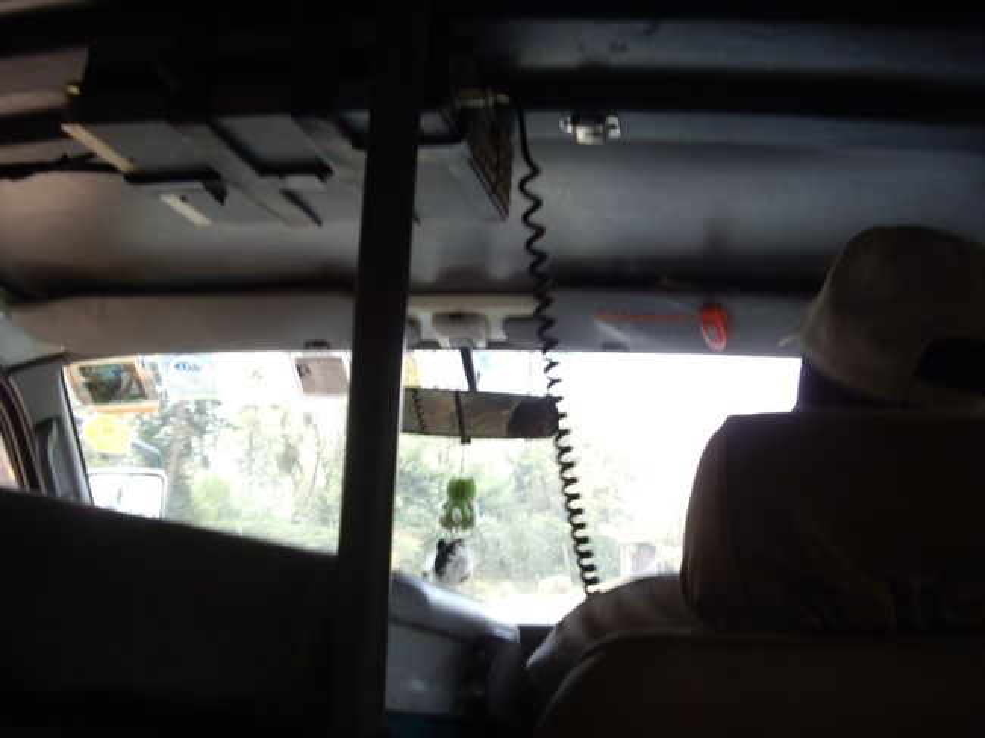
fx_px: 1081
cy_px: 369
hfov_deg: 49.0
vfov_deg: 37.7
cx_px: 492
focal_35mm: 38
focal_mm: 7.9
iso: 100
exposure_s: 1/50
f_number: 2.8
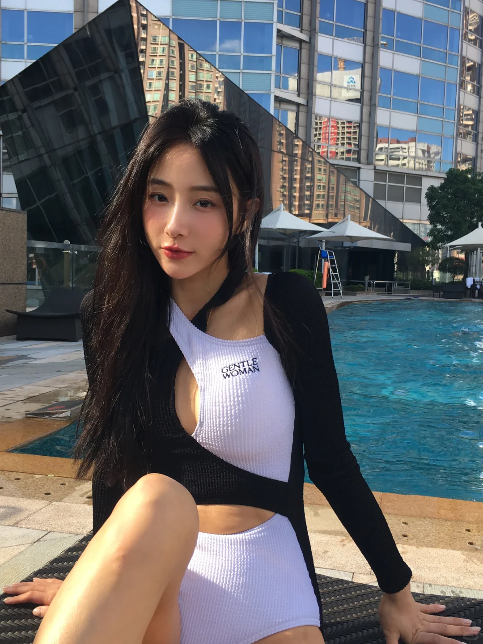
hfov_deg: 36.8
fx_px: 726
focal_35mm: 39
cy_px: 322
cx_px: 242
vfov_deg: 47.9
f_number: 2.2
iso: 25
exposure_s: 1/308
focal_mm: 4.15
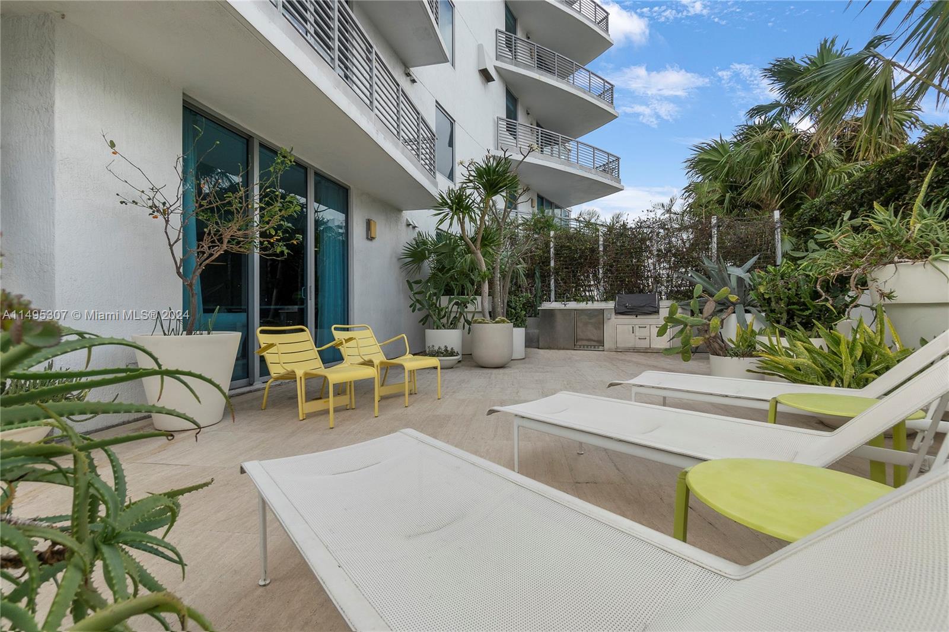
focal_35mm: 15
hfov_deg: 100.4
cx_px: 474
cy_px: 316
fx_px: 395
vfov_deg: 77.3
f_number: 8
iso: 200
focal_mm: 10
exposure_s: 1/320
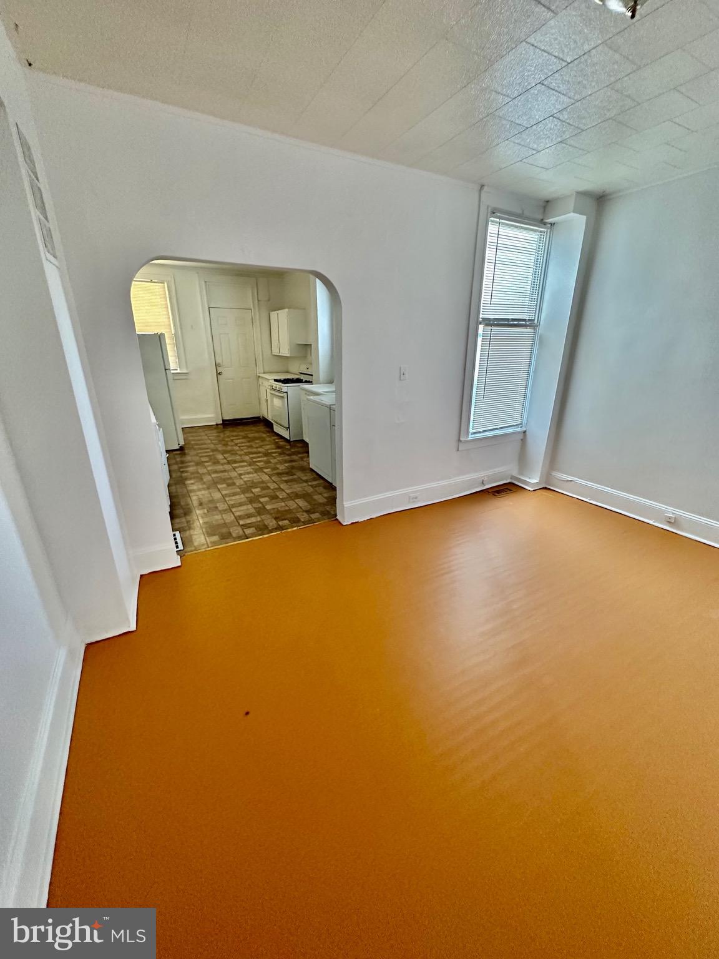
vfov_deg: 102.1
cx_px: 360
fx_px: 388
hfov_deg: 85.7
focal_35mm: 14
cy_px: 480
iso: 500
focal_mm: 2.22
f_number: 2.2
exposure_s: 1/60
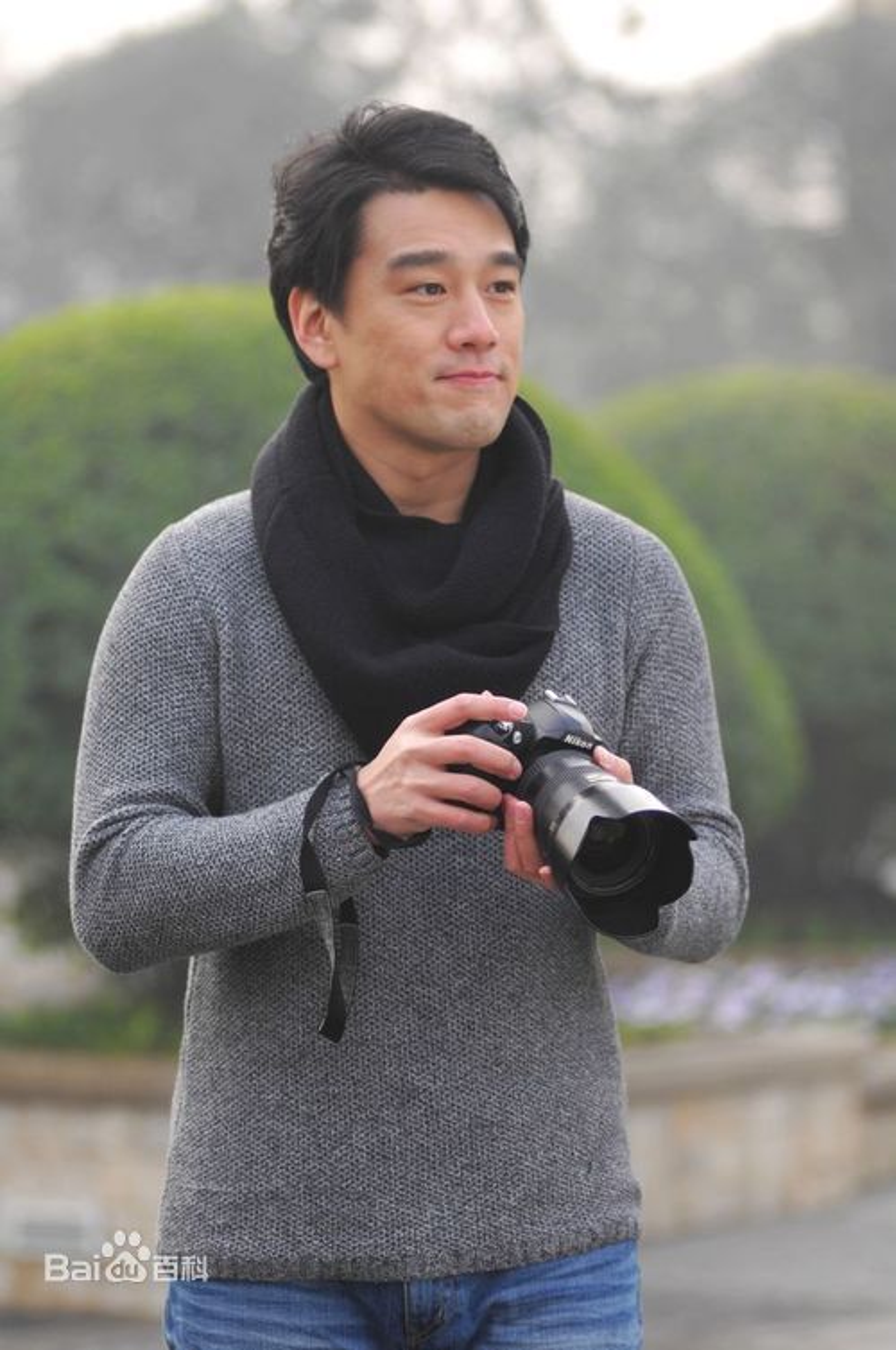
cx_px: 448
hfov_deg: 9.1
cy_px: 675
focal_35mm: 150
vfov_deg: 13.7
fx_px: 5615
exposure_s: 1/400
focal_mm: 100
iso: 200
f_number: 2.8
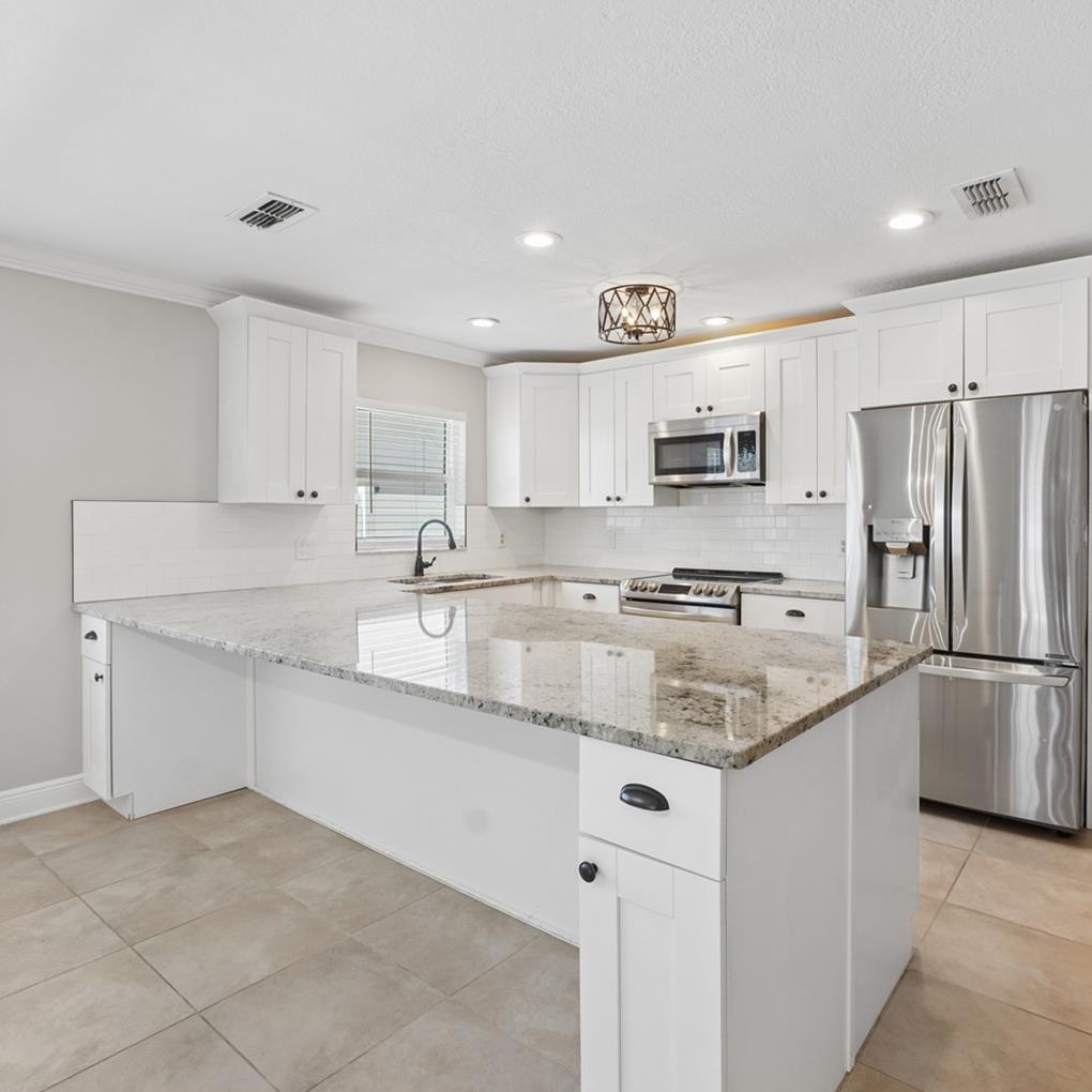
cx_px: 574
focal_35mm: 20
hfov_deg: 74.8
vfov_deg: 74.8
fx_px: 714
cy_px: 530
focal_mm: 10
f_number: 8
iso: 400
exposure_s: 1/30
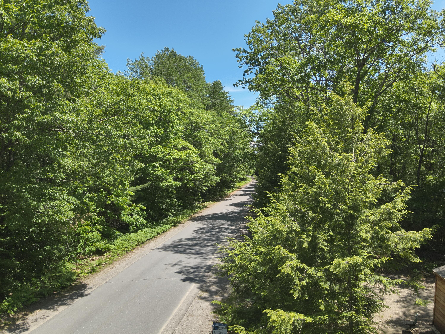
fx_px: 309
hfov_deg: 71.6
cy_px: 167
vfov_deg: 56.8
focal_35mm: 24
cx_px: 222
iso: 100
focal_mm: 4.4
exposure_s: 1/640
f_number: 2.8
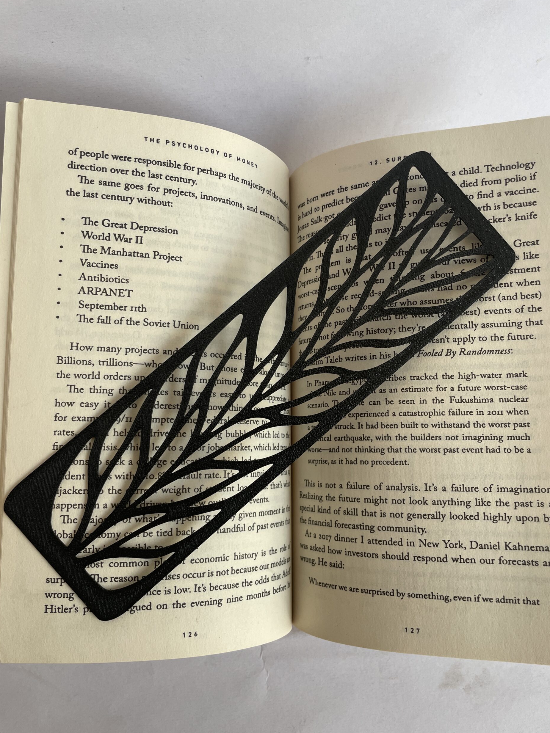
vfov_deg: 65.3
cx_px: 284
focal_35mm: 27
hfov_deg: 51.3
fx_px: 572
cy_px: 377
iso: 64
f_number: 1.6
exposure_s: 1/121
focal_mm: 4.2
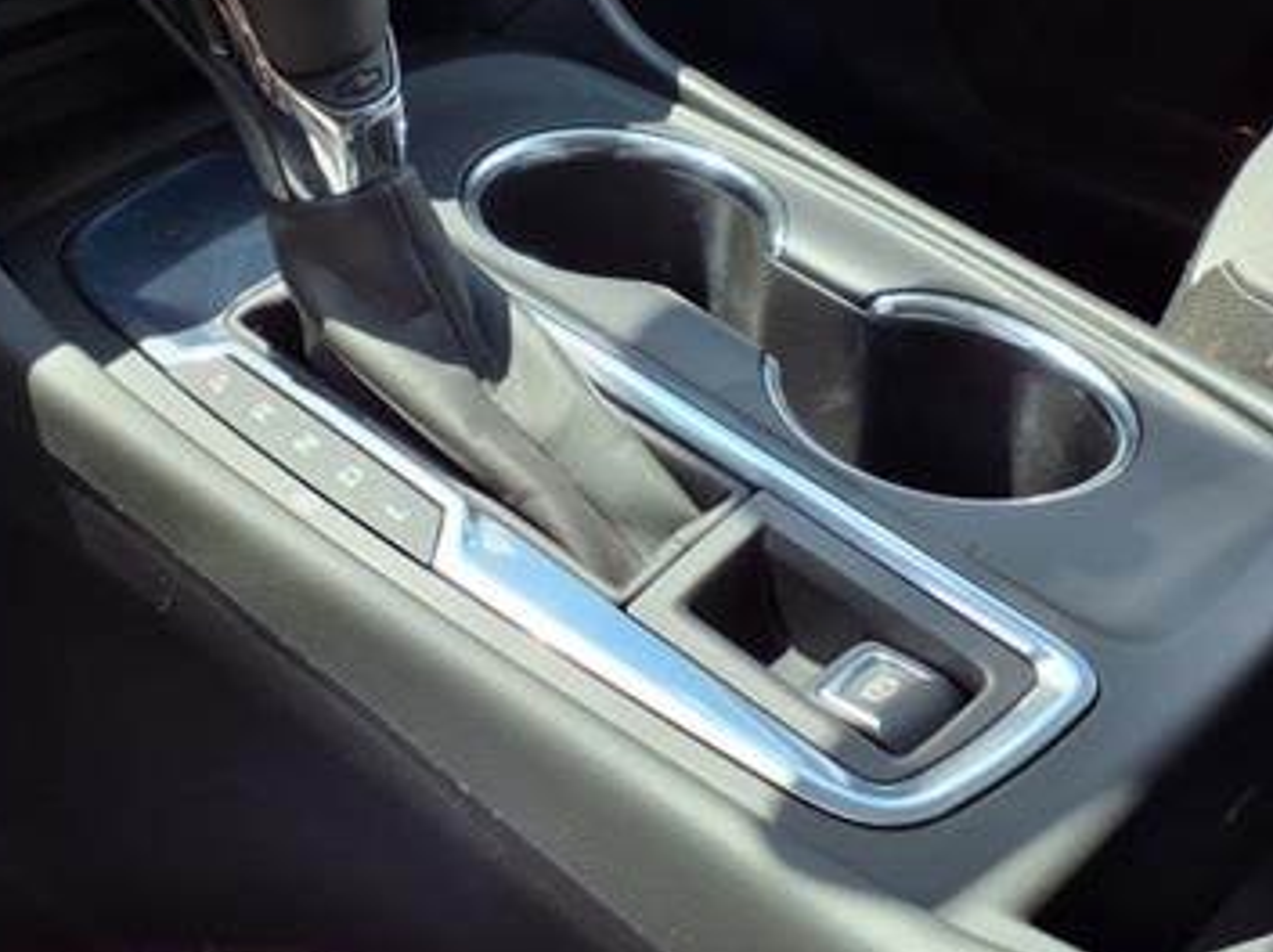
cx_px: 642
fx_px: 1800
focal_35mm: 49
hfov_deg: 38.9
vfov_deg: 29.3
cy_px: 288
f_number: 1.9
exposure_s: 1/455
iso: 40
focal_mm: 3.58
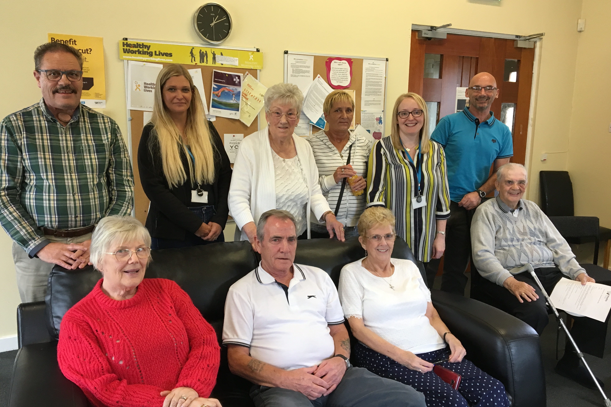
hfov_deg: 60.3
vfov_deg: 42.3
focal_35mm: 31
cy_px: 212
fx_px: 526
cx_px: 299
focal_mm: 4.15
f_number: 2.2
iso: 50
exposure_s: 1/33
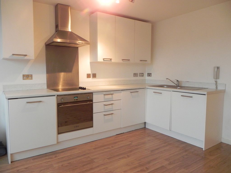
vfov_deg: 53.1
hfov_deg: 67.3
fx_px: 174
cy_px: 86
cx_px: 116
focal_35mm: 26
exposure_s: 1/30
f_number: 2.8
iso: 280
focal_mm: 4.6
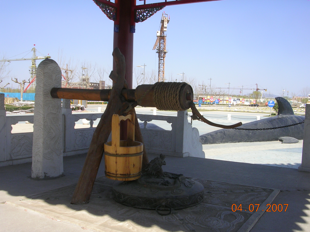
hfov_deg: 49.0
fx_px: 340
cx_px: 155
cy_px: 116
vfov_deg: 37.7
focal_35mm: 38
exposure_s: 1/250
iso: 50
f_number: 5.6
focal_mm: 5.8
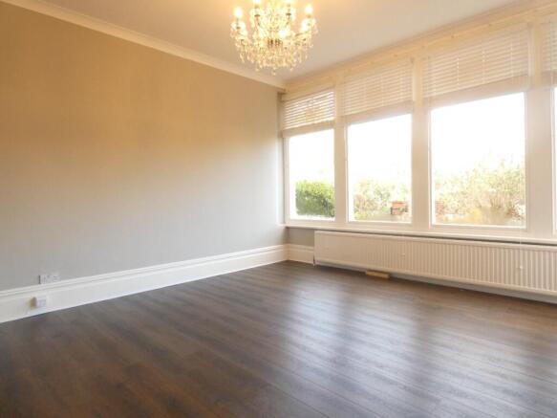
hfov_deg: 81.8
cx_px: 278
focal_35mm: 20
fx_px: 322
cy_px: 209
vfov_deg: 66.0
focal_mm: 3.6
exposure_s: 1/60
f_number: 2.8
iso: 250
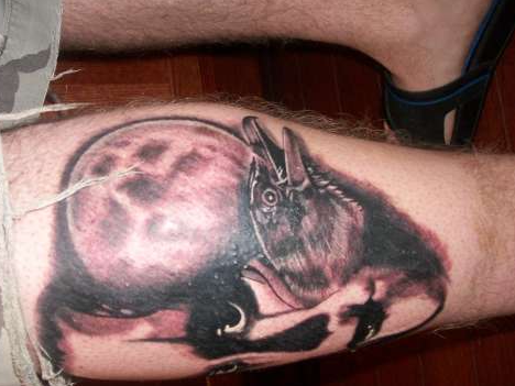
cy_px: 208
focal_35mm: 41
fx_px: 610
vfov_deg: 35.1
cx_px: 193
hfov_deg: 45.4
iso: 250
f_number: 2.9
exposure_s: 1/500
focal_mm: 5.7
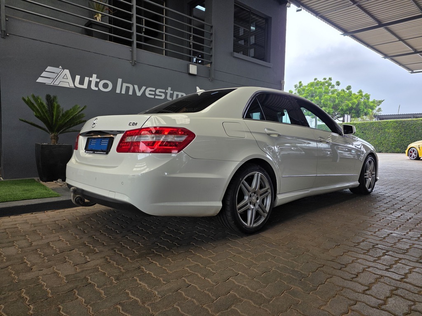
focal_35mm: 23
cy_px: 158
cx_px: 211
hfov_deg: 73.9
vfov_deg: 58.9
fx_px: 280
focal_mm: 6.25
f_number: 1.7
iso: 40
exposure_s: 1/359
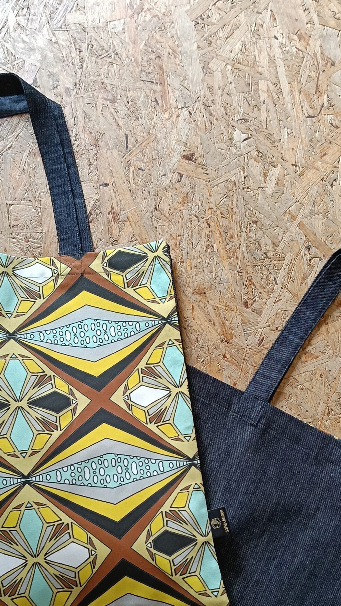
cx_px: 141
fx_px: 691
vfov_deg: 46.2
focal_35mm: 43
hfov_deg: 27.7
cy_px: 427
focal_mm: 3.98
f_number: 1.8
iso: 80
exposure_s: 1/33.3
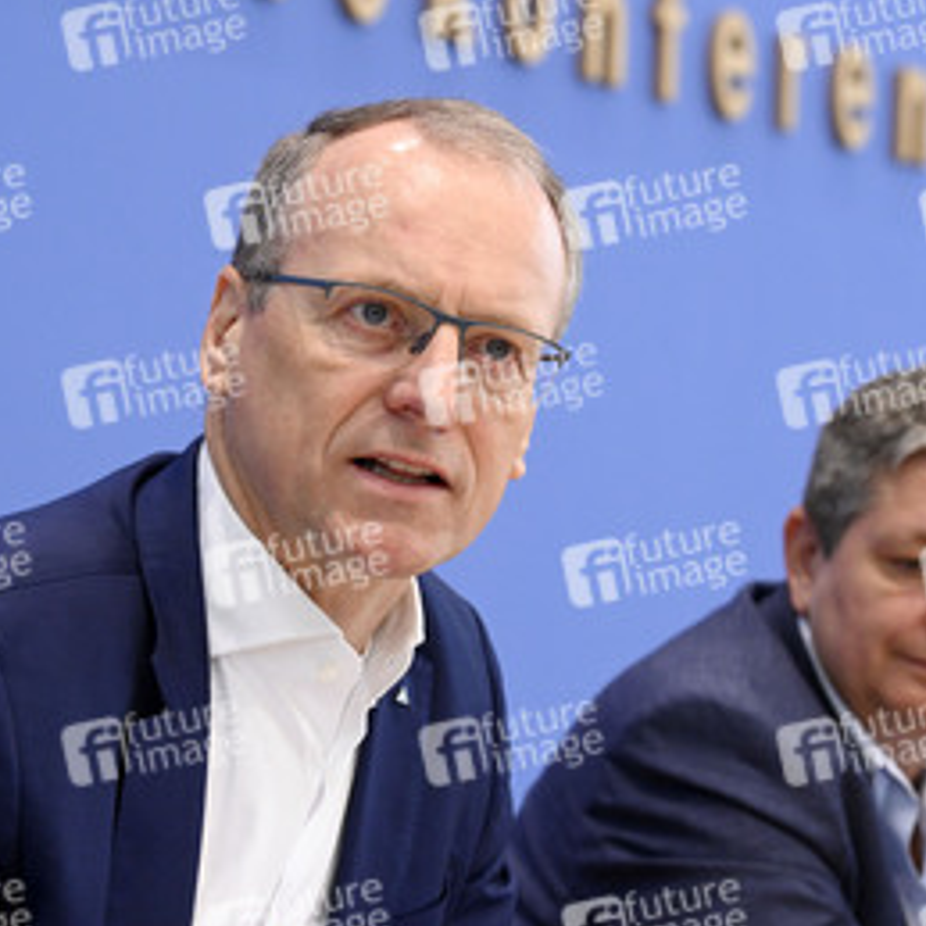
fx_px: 4570
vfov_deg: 11.6
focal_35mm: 151
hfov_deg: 11.6
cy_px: 476
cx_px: 560
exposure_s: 1/500
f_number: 6.3
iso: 4000
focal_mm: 102
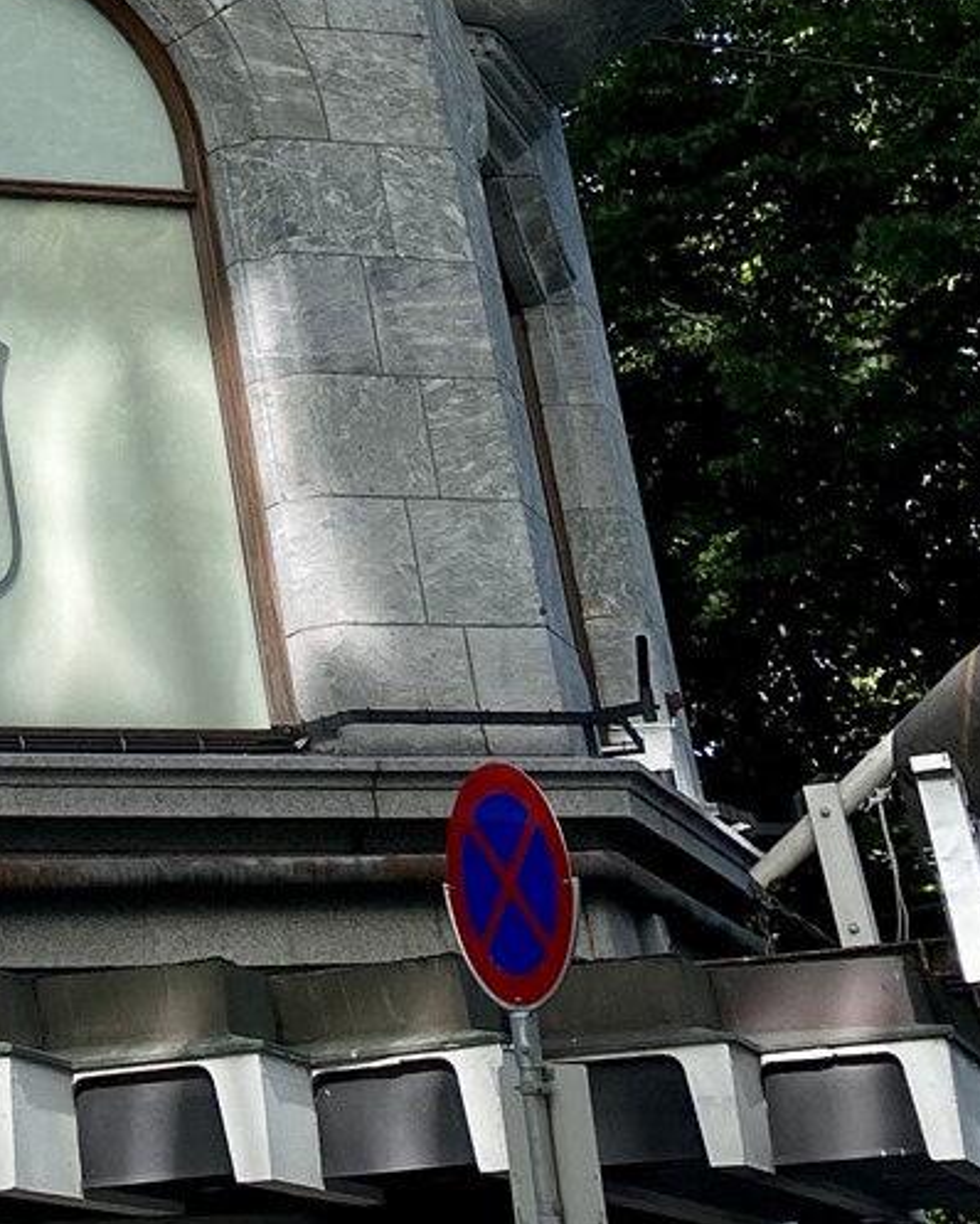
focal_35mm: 98
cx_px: -500
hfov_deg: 14.6
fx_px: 3551
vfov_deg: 17.0
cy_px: -781
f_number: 1.8
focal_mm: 4.25
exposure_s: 1/1170
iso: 32
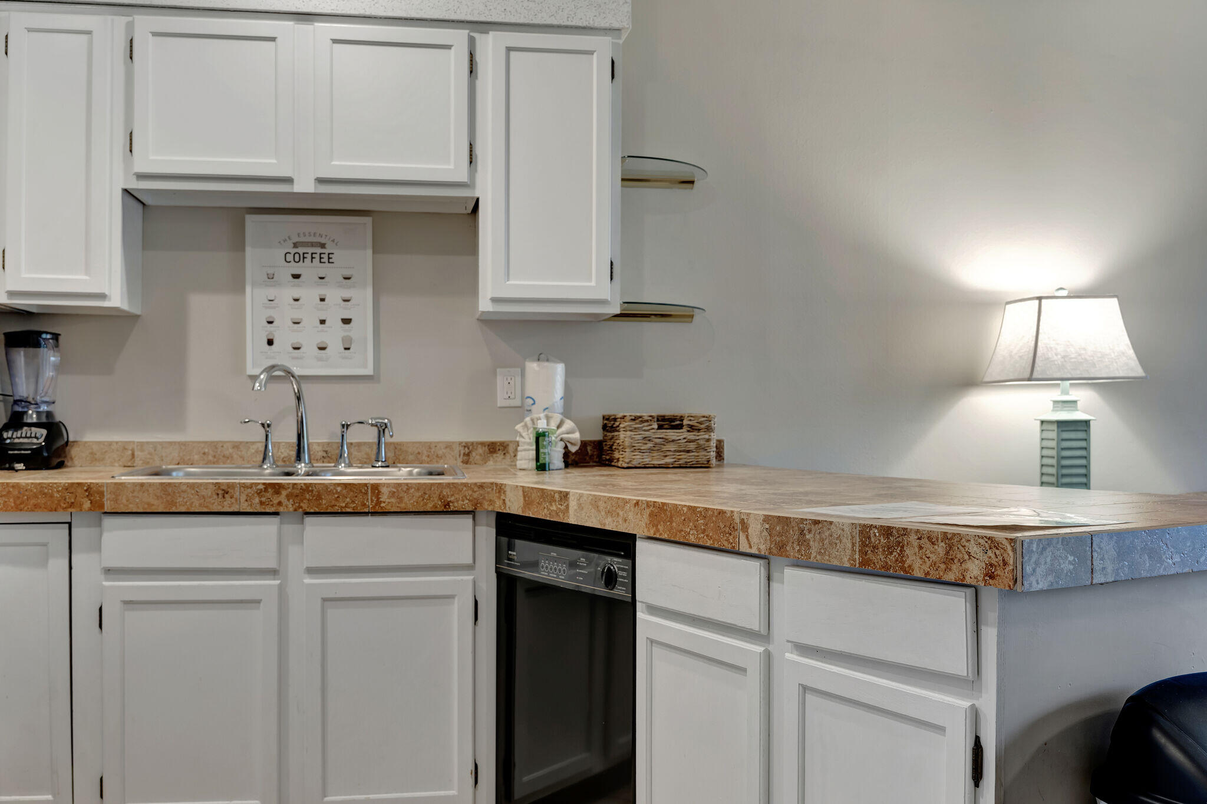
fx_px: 1207
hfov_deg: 53.1
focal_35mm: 36
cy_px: 402
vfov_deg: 36.9
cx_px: 604
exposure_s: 1/13
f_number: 6.3
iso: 400
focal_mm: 36
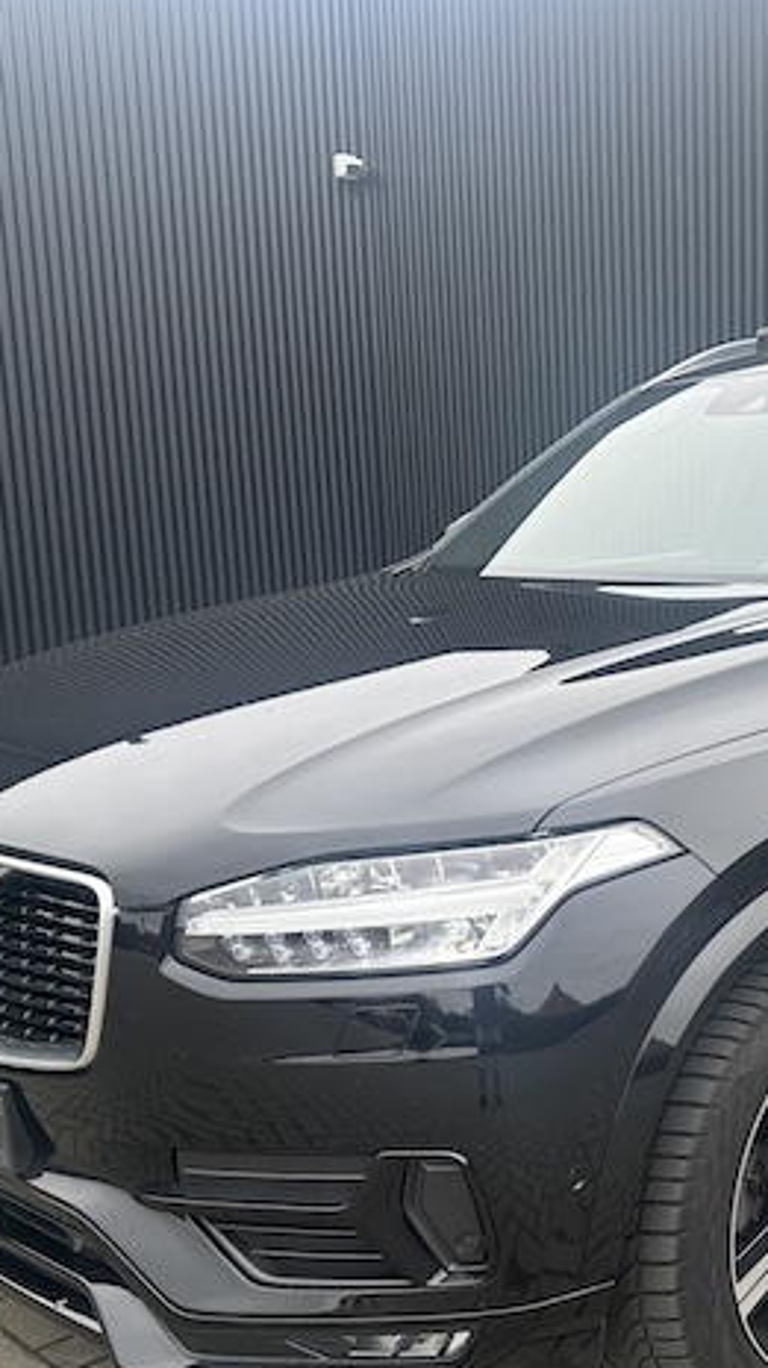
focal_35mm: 45
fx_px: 1632
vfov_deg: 45.0
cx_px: 709
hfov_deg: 25.6
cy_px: 871
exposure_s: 1/412
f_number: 1.78
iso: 80
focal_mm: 6.86
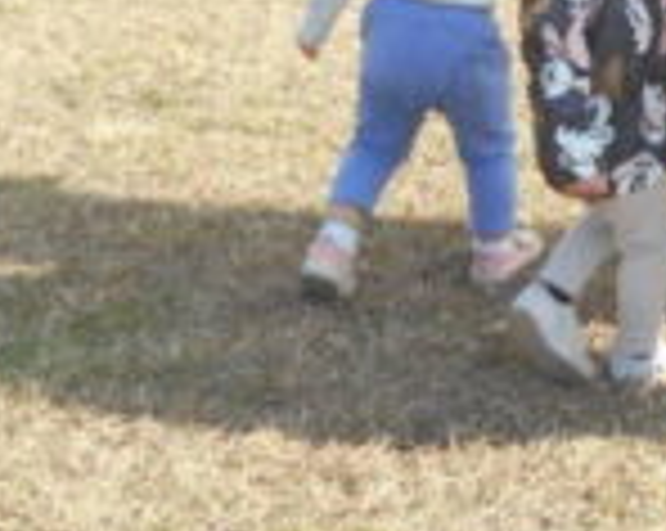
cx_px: 1148
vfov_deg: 14.3
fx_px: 2028
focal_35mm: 103
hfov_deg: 16.1
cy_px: -162
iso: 80
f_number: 3.2
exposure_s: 1/320
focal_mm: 4.6
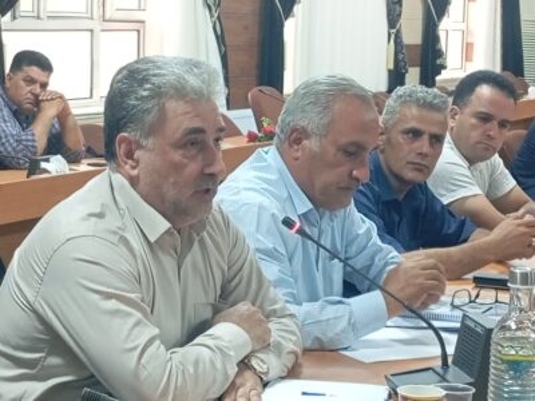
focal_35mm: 99
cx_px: 268
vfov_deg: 14.9
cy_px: 200
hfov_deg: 19.8
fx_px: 1530
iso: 862
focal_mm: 4.22
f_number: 1.8
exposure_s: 1/33.3
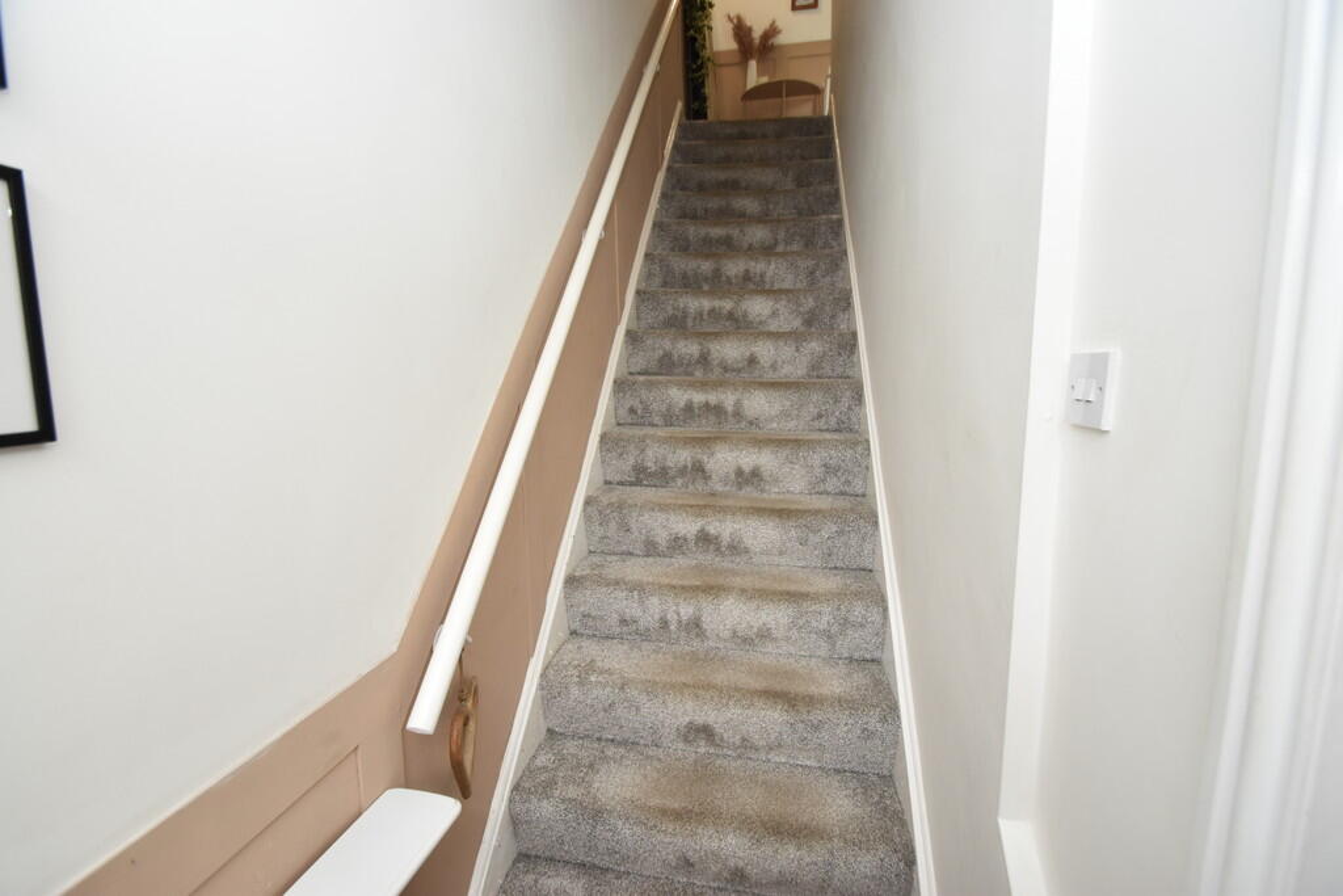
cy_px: 448
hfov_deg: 100.4
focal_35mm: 15
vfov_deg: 77.3
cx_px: 672
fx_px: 560
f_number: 5
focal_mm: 10
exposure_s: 1/100
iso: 800
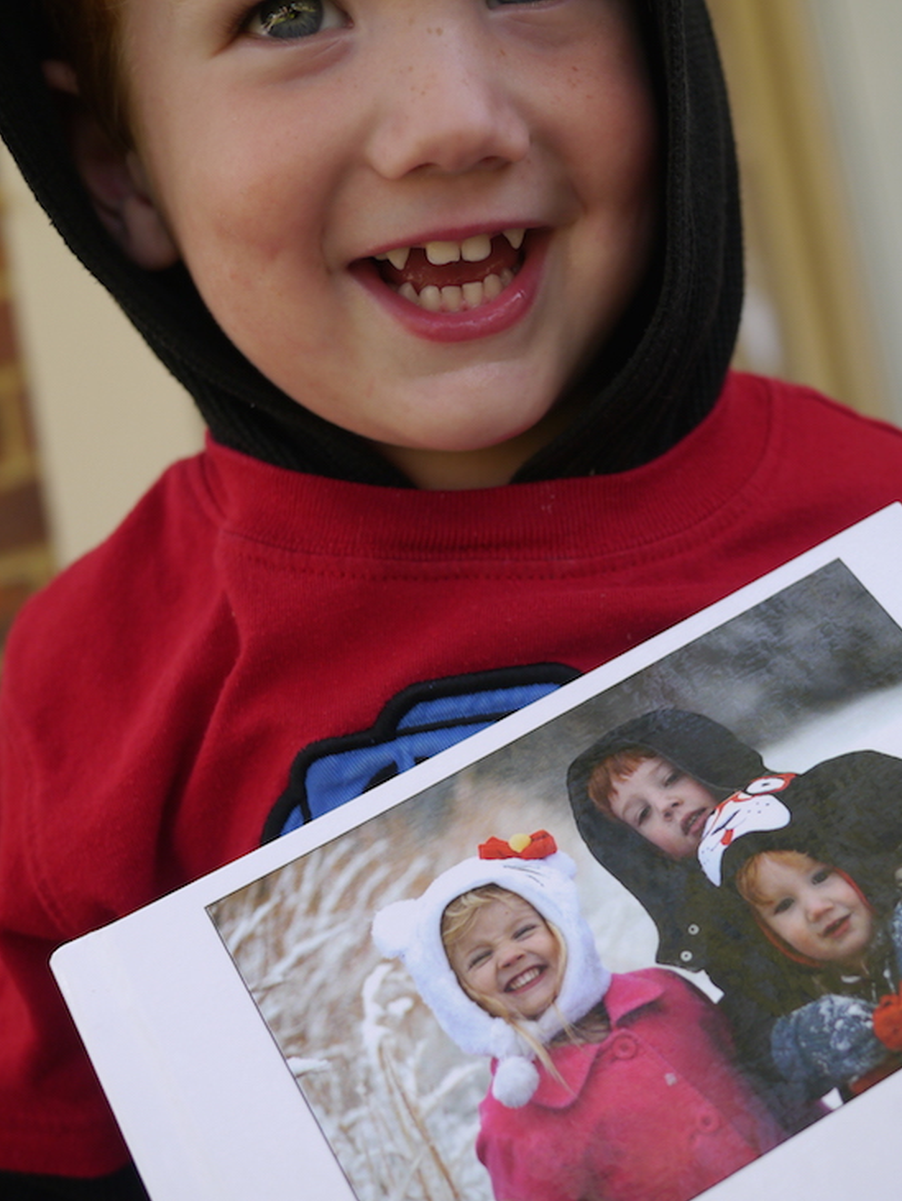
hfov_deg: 26.0
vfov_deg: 34.3
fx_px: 1944
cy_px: 577
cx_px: 574
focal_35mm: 56
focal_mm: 20
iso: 160
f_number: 2.2
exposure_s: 1/500
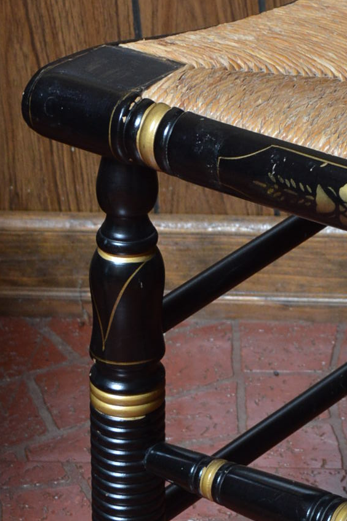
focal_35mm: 149
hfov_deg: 8.9
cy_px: 123
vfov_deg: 13.7
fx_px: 2158
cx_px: 589
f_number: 6.3
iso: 400
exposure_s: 1/125
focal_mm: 28
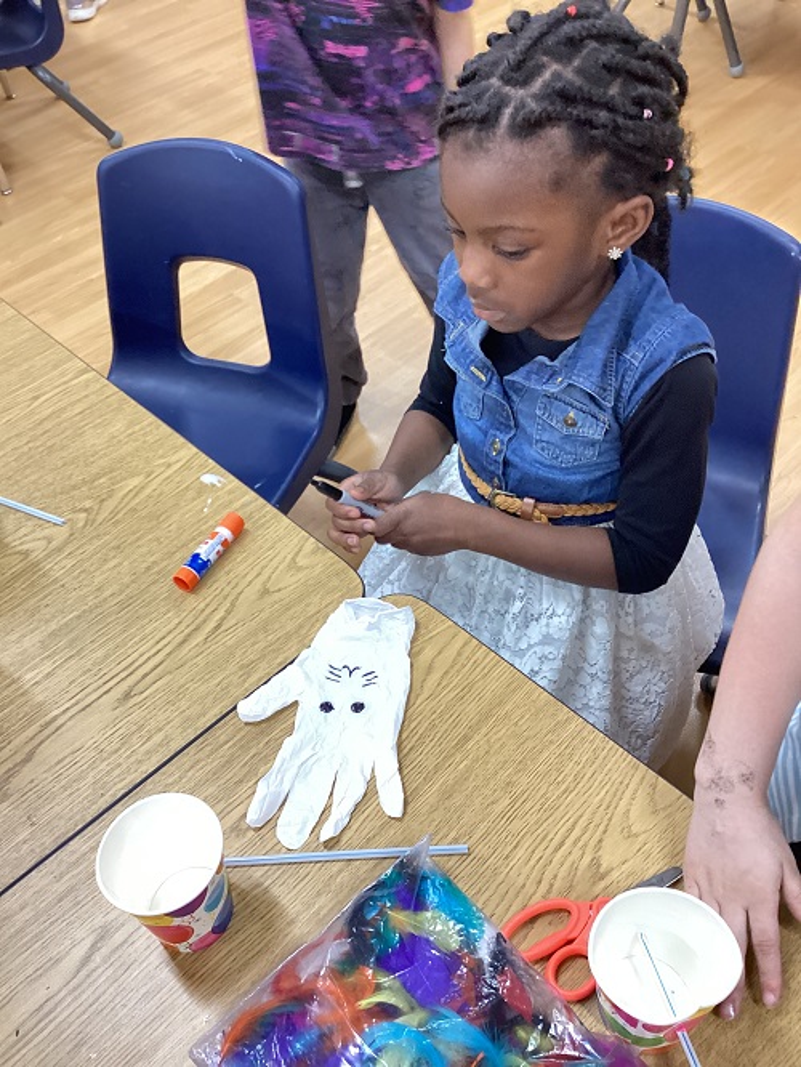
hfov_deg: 45.5
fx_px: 956
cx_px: 400
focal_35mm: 31
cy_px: 534
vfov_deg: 58.3
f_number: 2.4
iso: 250
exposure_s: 1/60
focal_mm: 3.3
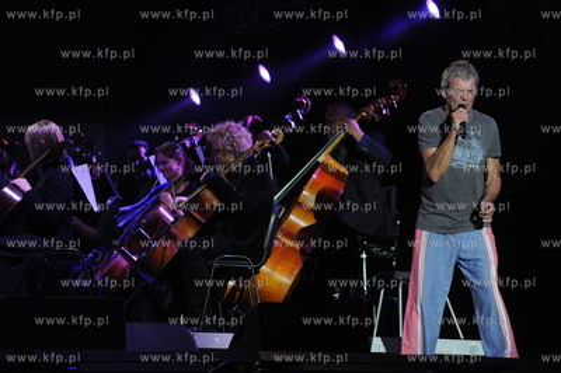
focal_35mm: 170
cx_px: 280
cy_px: 186
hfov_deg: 12.1
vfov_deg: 8.1
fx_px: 2647
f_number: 5
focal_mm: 170
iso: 1600
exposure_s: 1/125
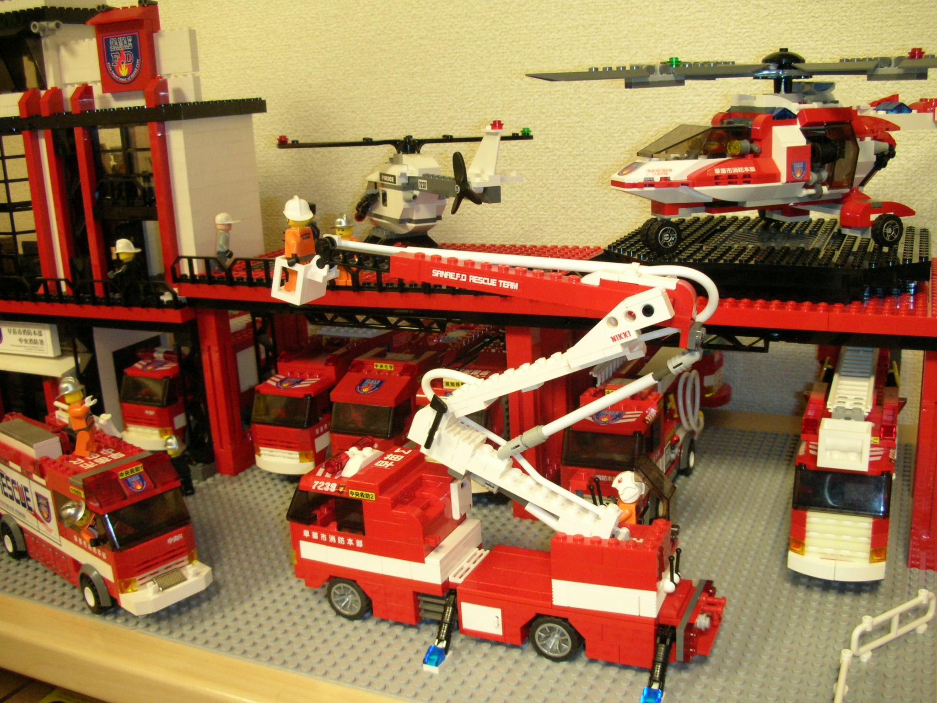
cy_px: 352
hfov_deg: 52.6
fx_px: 947
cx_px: 468
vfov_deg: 40.7
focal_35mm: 35
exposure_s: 1/23.7
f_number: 3
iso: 200
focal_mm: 5.8
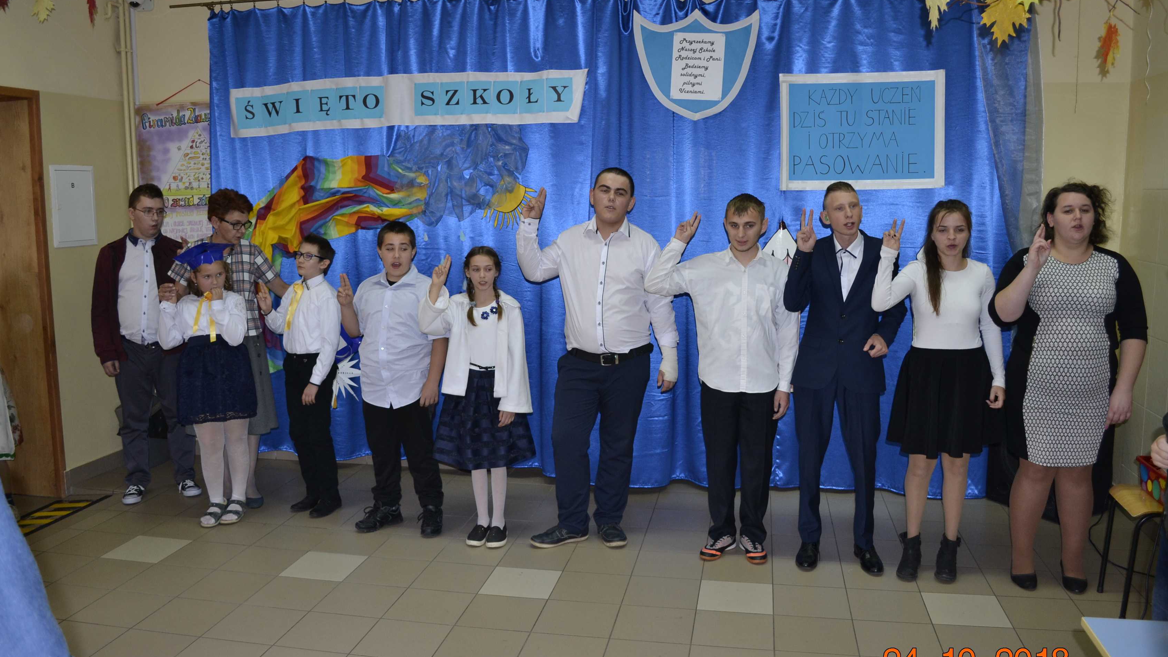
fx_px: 898
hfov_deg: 66.1
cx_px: 587
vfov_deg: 40.2
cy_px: 323
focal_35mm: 29
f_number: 3.5
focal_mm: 18
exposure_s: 1/60
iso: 400
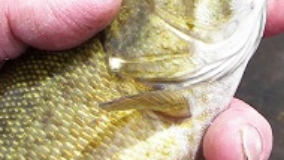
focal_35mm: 134
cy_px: -4
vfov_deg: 9.0
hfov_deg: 16.0
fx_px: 1009
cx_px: 160
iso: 50
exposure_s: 1/500
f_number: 2.8
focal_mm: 6
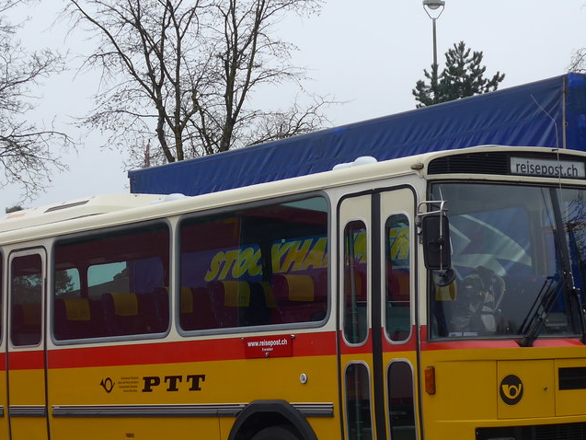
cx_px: 269
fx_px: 1659
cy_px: 268
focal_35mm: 98
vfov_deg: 15.1
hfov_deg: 20.0
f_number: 3.3
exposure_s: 1/400
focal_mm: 10.7
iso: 80
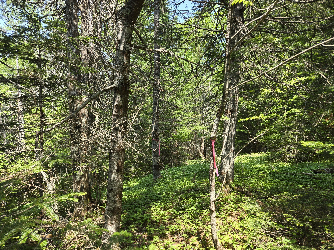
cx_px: 167
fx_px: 222
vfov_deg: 58.9
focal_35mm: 23
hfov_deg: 73.9
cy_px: 125
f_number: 1.8
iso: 25
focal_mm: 5.4
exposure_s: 1/310
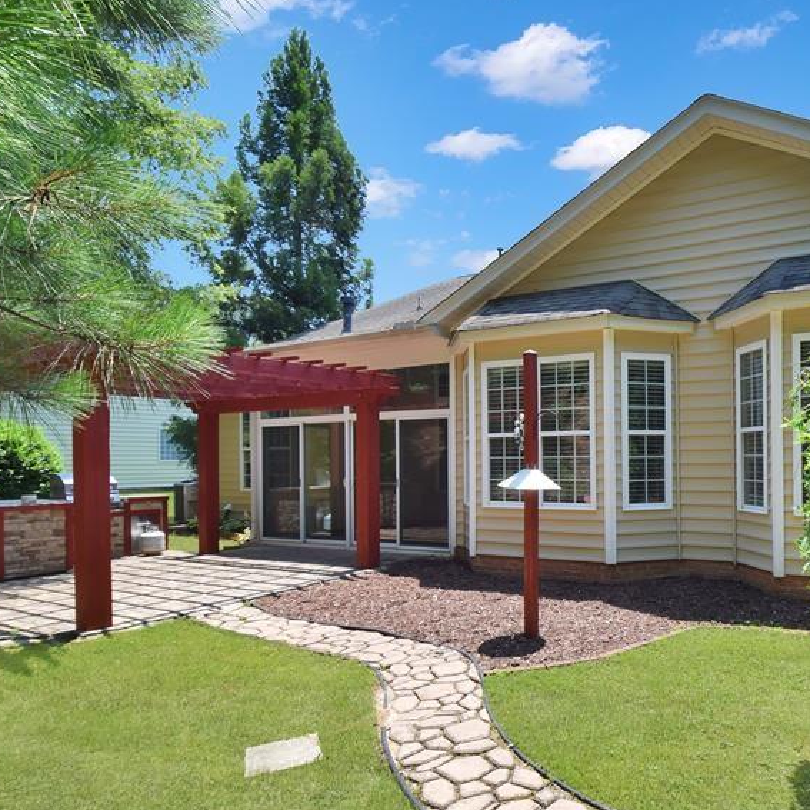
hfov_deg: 62.8
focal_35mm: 23
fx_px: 609
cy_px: 433
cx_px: 621
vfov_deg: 67.2
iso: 250
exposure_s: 1/250
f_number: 8
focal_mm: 10
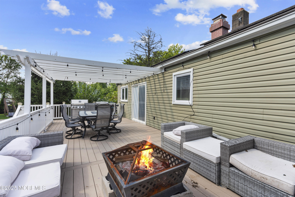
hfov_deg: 100.4
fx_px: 123
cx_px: 148
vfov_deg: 77.3
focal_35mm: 15
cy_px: 98
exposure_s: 1/640
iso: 250
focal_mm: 10
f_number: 8
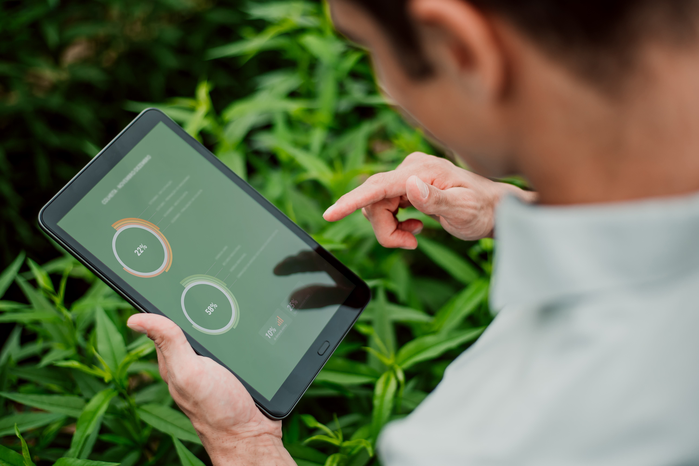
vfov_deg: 27.0
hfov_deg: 39.6
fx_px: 971
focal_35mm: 50
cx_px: 350
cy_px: 233
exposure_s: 1/800
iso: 200
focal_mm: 50
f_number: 2.2
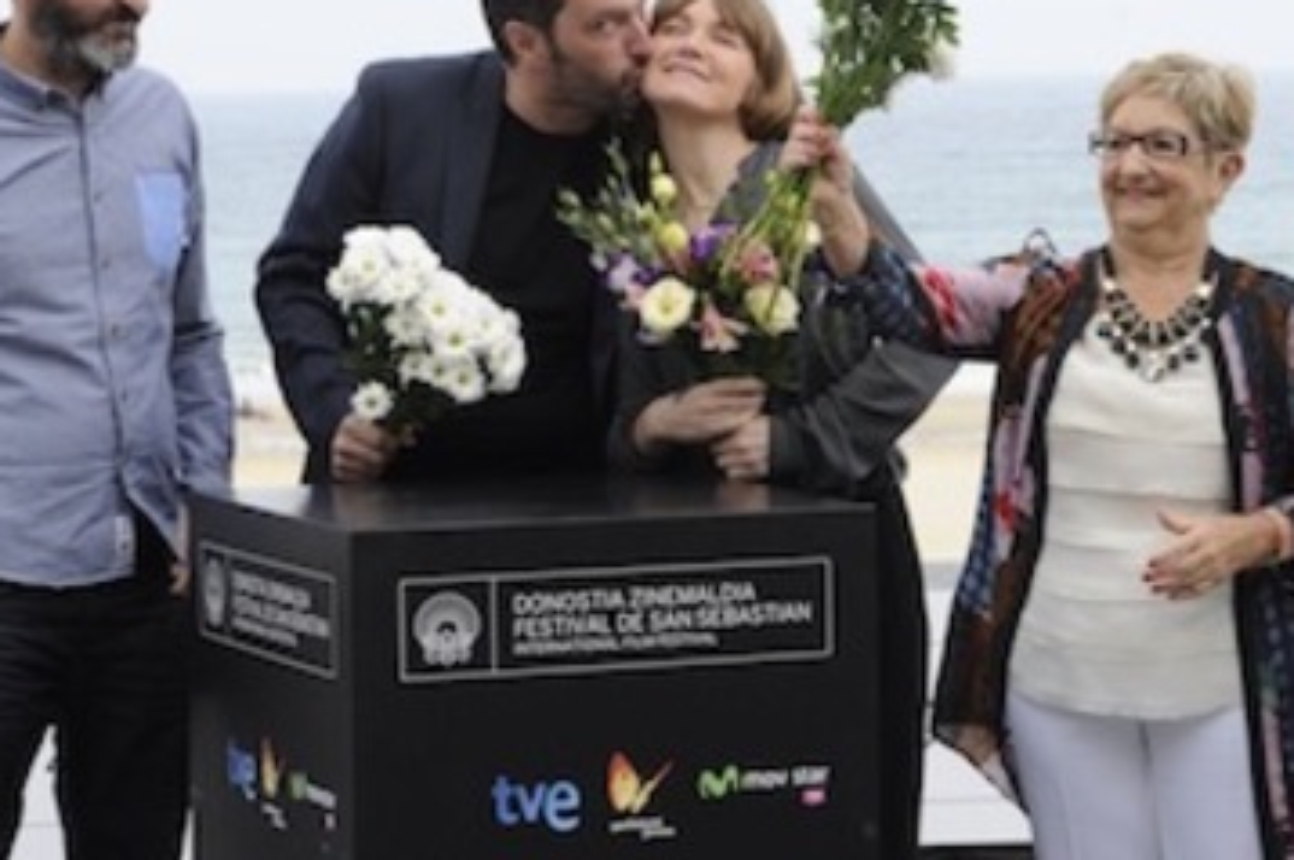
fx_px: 5099
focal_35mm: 142
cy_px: 56
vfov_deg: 9.6
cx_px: 994
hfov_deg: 14.4
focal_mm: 70
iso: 400
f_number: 9
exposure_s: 1/250
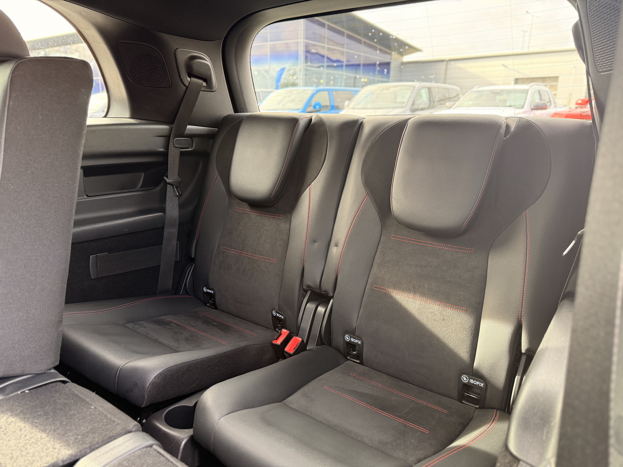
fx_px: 432
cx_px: 312
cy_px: 234
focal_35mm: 24
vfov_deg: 56.8
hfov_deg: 71.6
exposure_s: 1/60
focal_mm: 6.76
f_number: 1.78
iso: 250
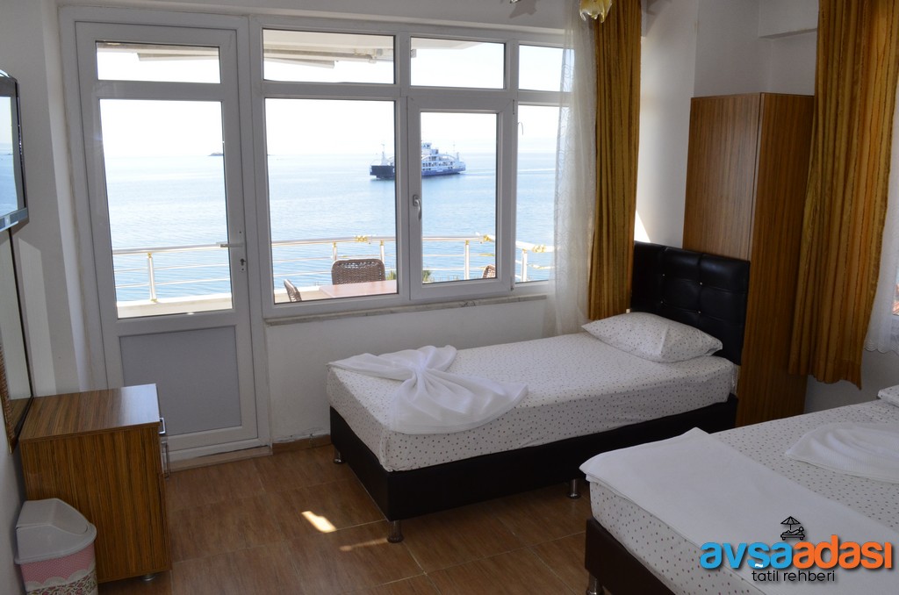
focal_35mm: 27
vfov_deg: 47.7
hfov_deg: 67.5
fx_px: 673
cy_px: 298
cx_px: 450
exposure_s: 1/200
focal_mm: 18
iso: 1000
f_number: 16
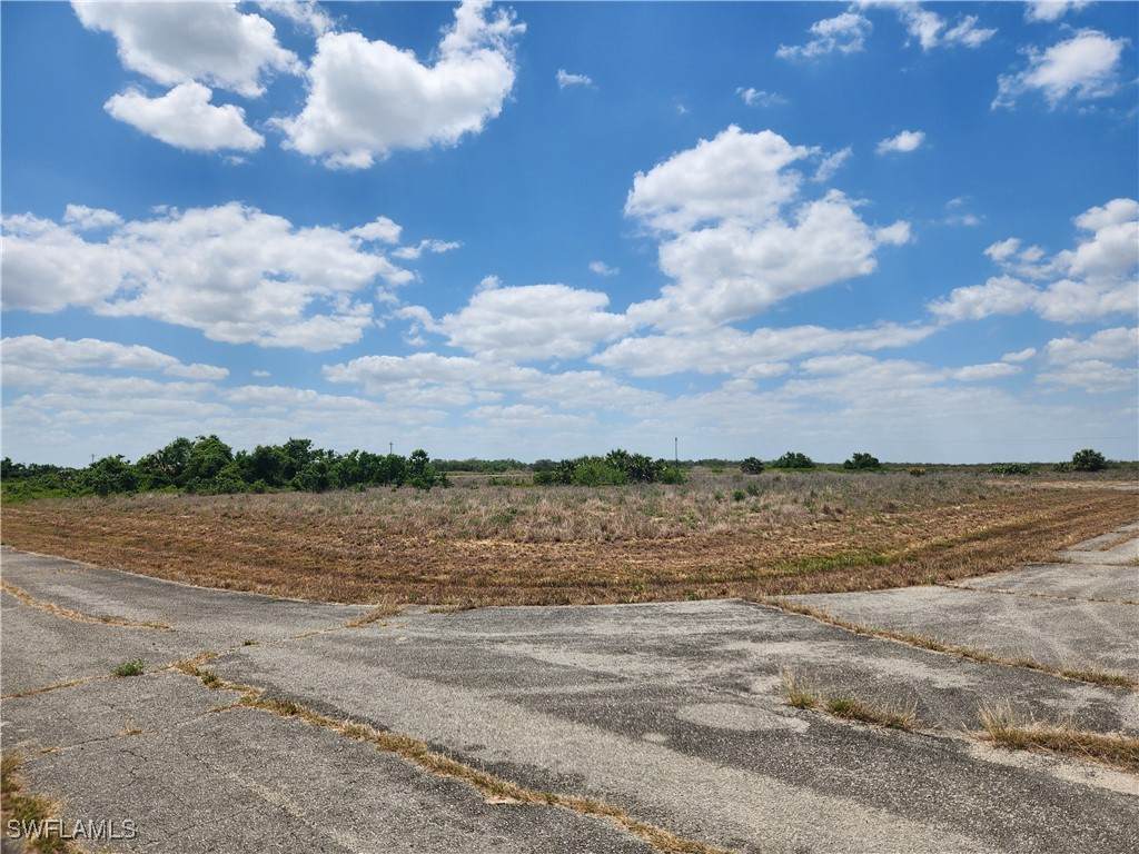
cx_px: 570
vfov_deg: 58.9
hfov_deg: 73.9
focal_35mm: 23
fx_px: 757
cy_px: 427
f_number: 1.8
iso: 20
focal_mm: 5.4
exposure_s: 1/3050
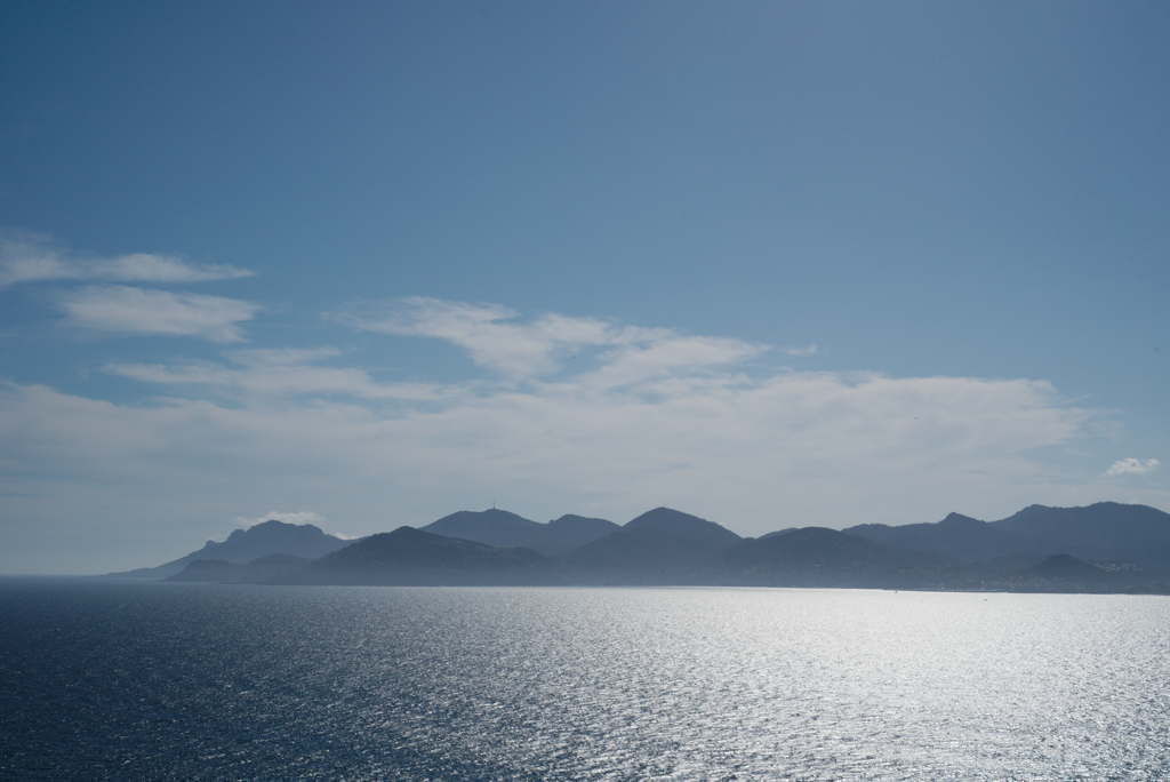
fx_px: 1626
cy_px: 391
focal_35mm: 50
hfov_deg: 39.6
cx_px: 585
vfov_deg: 27.0
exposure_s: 1/2000
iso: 320
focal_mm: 50
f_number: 11
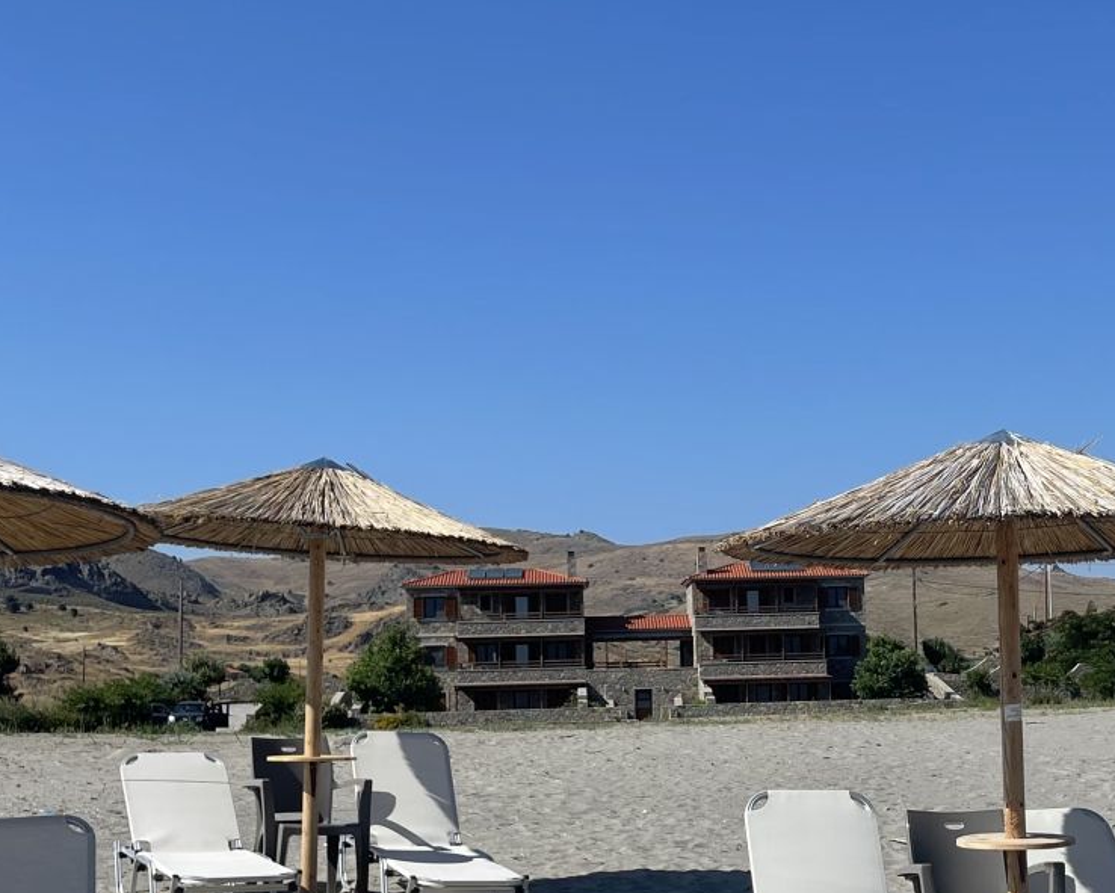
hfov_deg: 28.4
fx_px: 2179
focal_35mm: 66
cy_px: 600
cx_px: 813
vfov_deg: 23.1
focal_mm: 5.1
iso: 32
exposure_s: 1/5376
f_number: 1.6
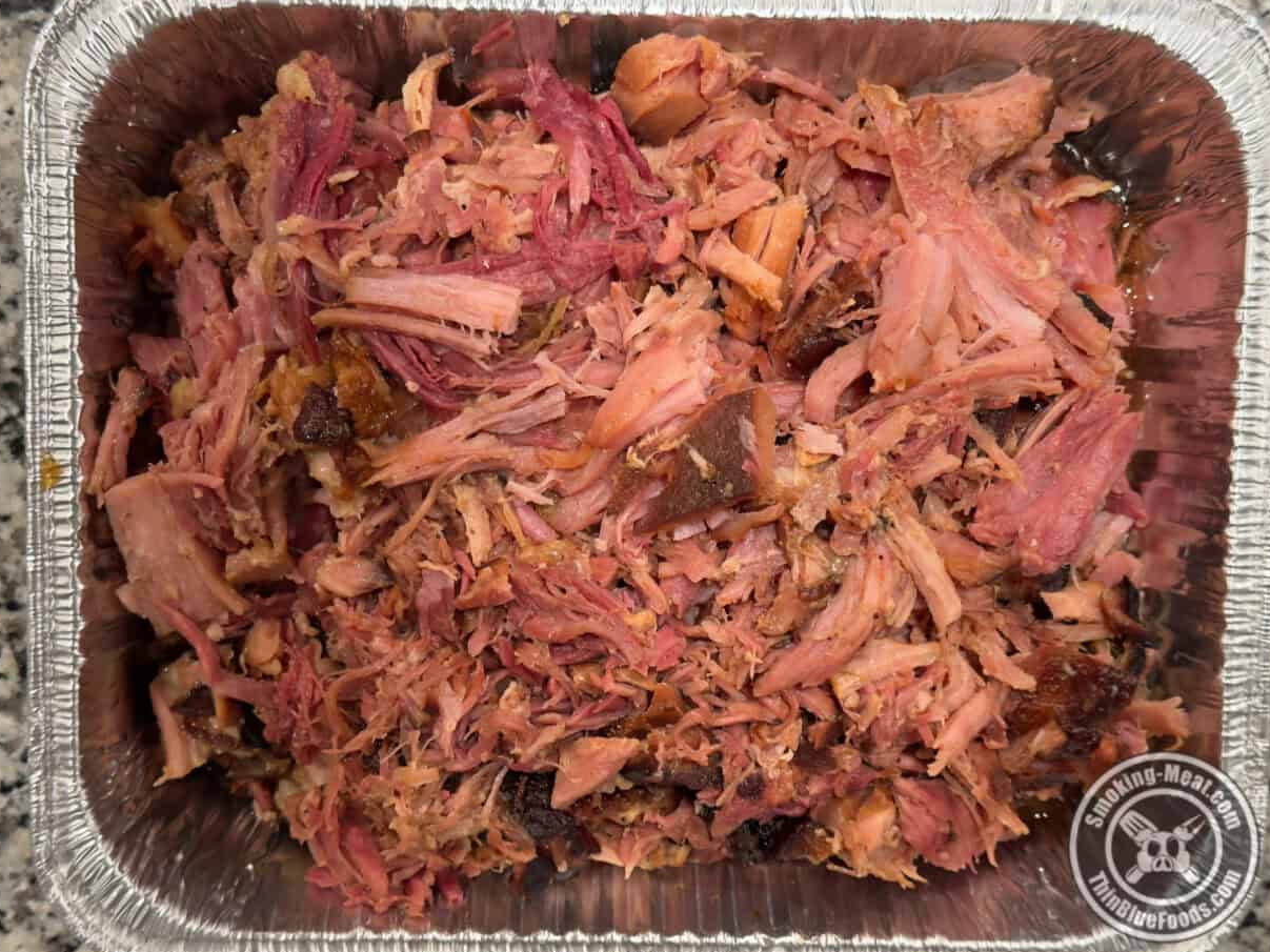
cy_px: 478
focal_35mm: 49
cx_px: 632
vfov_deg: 29.7
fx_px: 1798
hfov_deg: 38.9
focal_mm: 6.8
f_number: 1.8
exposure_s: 1/40
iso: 200
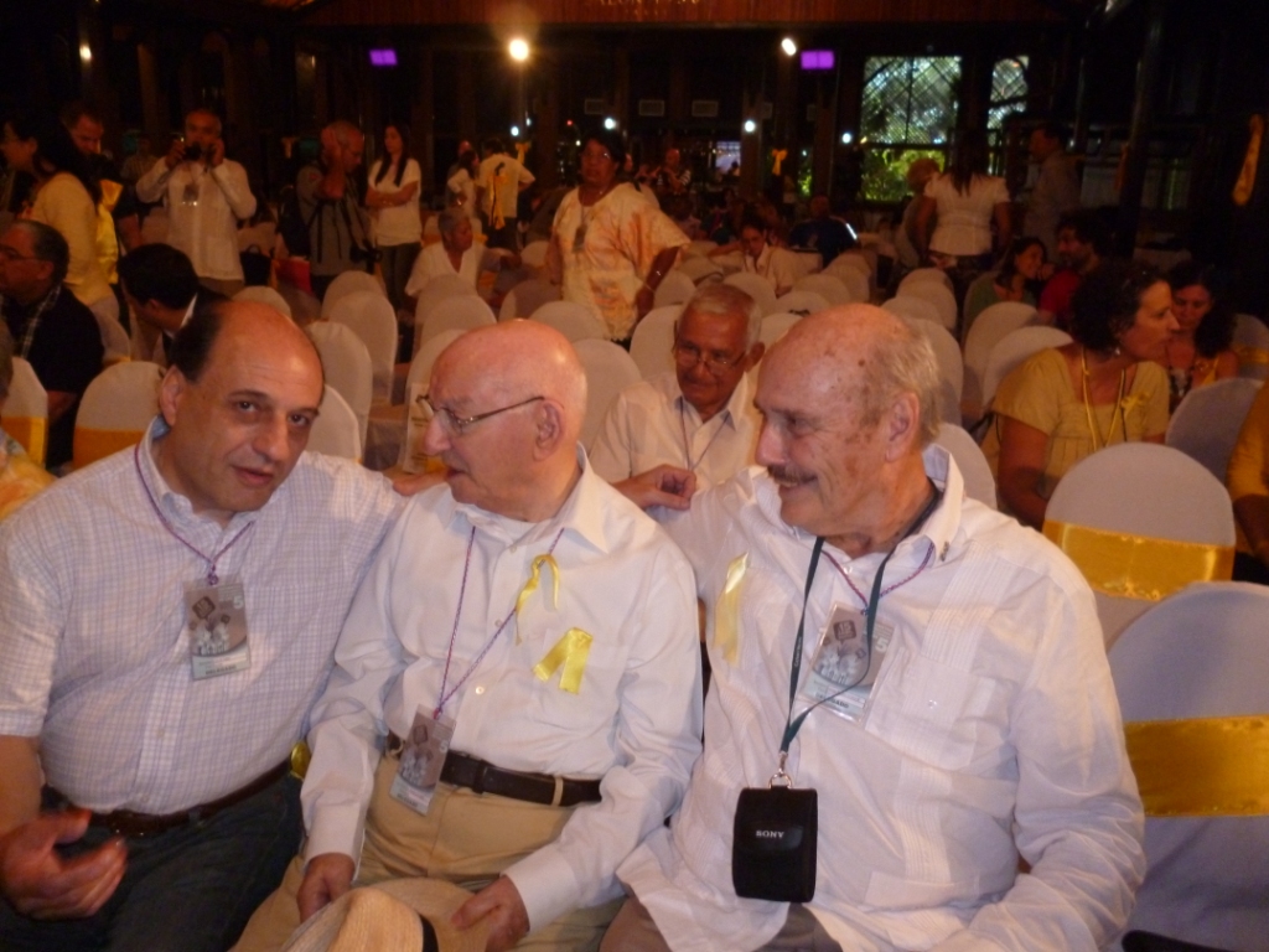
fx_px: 1026
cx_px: 634
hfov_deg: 63.4
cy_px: 476
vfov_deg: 49.7
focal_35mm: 28
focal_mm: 5
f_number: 3.1
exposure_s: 1/60
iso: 400
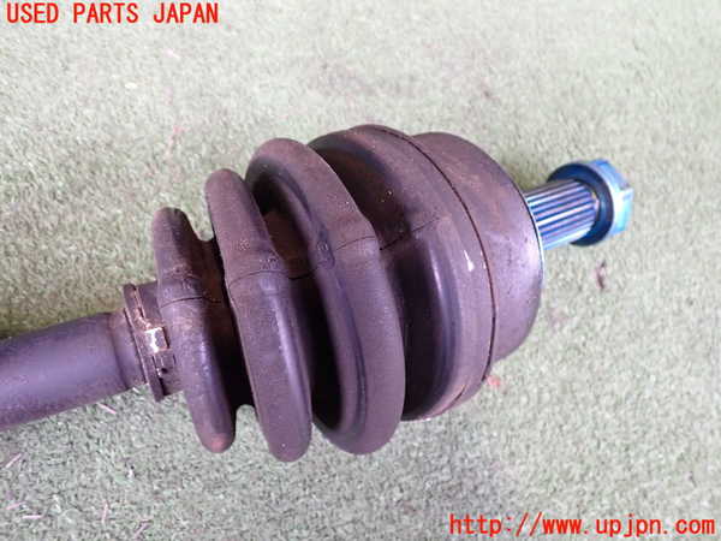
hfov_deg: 60.0
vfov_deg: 46.8
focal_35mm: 30
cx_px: 360
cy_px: 270
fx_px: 625
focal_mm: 5.4
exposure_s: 1/30
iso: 320
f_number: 2.3
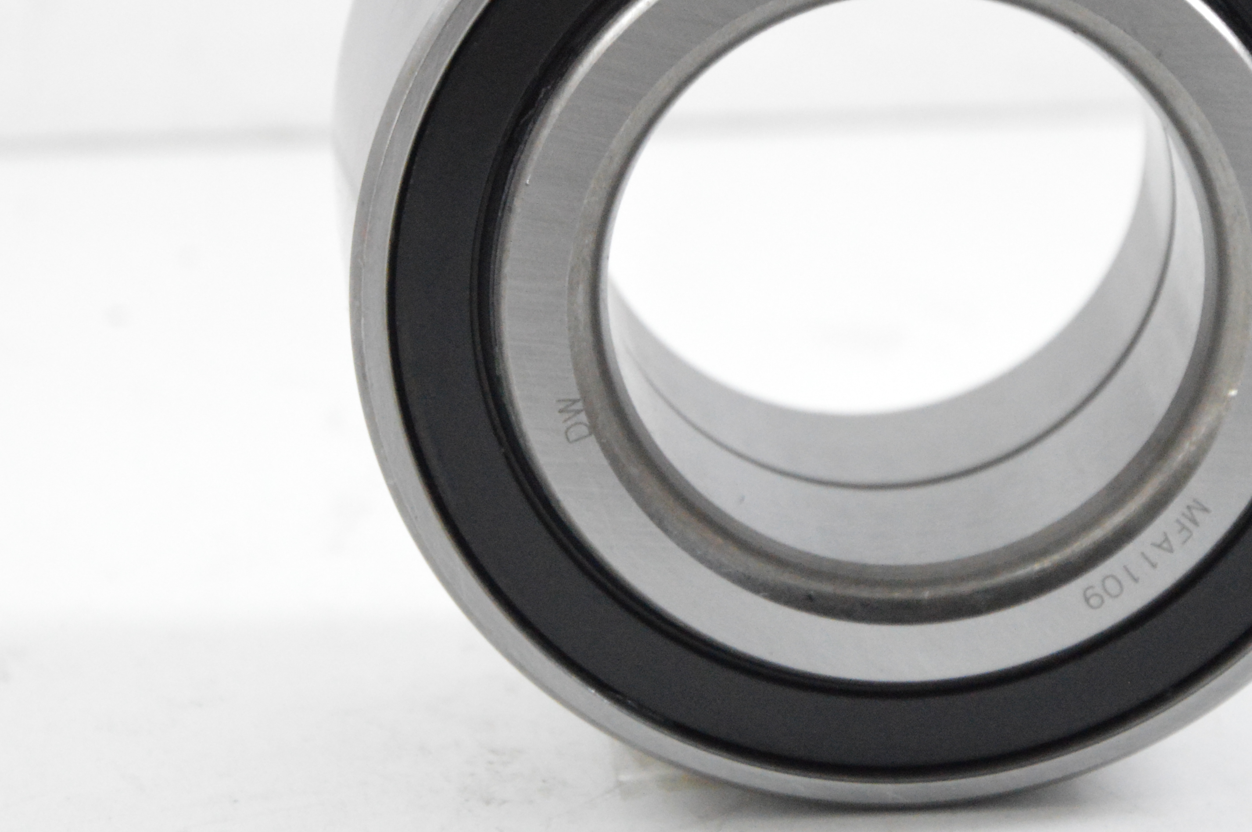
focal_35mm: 253
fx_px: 8791
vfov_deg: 5.4
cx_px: 932
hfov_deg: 8.1
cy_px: 195
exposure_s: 1/100
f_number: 7.1
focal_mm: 80
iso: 3200
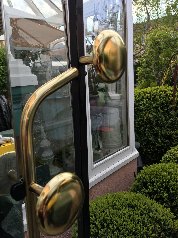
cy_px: 119
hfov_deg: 48.2
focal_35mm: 29
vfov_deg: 61.7
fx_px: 199
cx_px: 89
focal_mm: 4.15
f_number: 2.2
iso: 25
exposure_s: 1/394
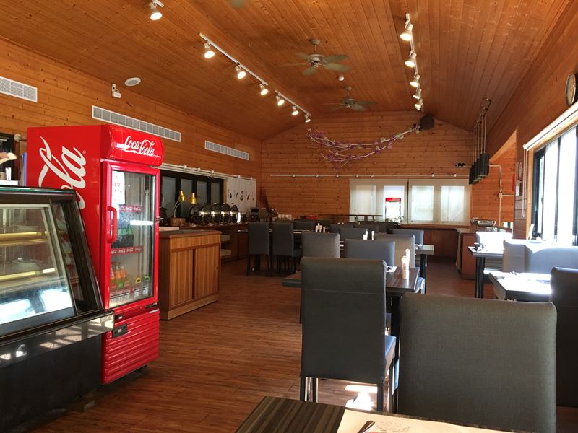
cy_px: 216
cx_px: 289
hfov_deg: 61.7
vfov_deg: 48.2
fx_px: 484
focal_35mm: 29
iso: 50
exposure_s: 1/15
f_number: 2.2
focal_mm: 4.15
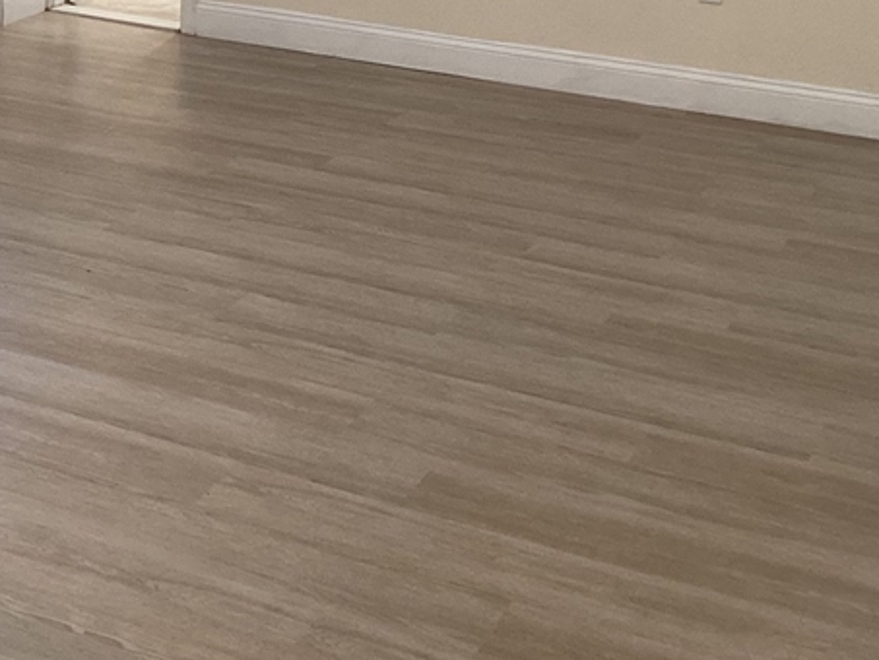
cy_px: -45
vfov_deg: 20.2
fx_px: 1778
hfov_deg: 27.2
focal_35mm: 70
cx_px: 180
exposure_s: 1/60
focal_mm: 3.3
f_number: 2.4
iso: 160
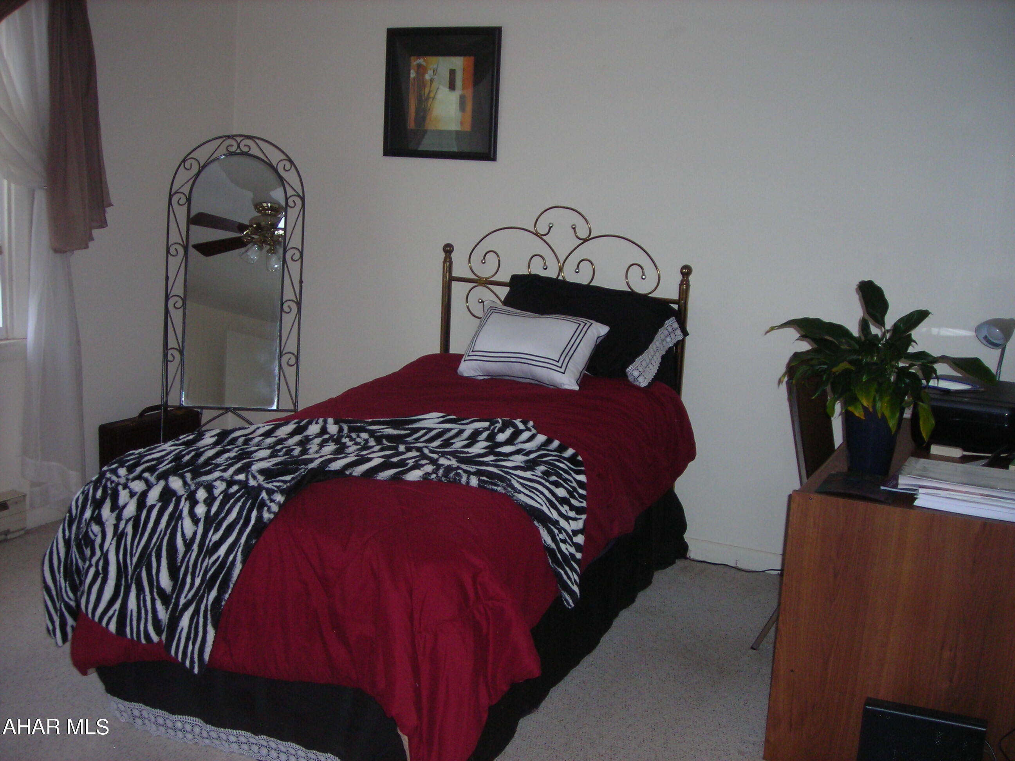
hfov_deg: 49.0
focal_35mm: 38
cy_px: 380
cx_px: 508
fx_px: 1114
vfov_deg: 37.7
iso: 138
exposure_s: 1/60.1
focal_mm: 6.3
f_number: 3.2
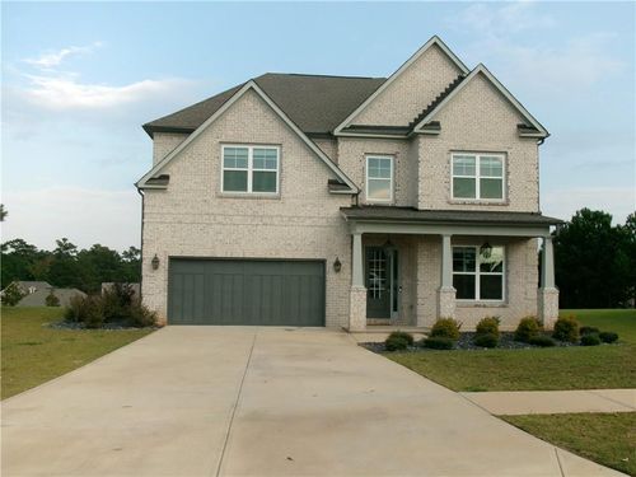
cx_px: 318
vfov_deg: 39.7
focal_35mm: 36
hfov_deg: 51.4
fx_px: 661
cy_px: 238
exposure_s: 1/42
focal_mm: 6.4
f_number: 11.8
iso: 100
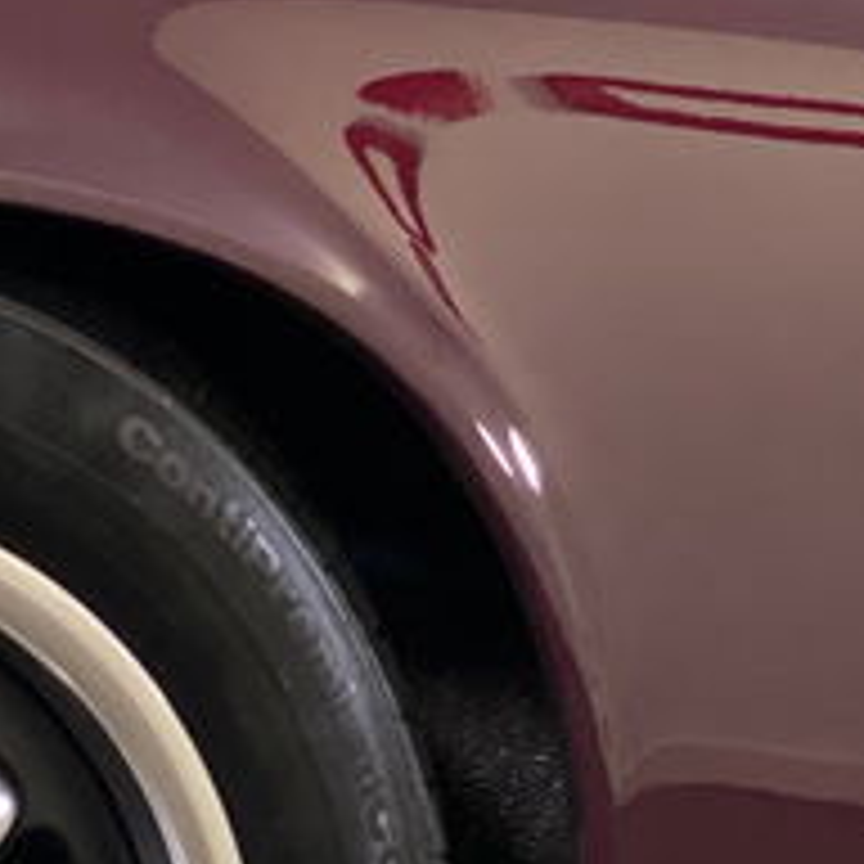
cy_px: 446
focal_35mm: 184
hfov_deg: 9.3
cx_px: 1220
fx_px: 5196
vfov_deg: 9.5
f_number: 2
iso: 500
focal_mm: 6
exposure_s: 1/22
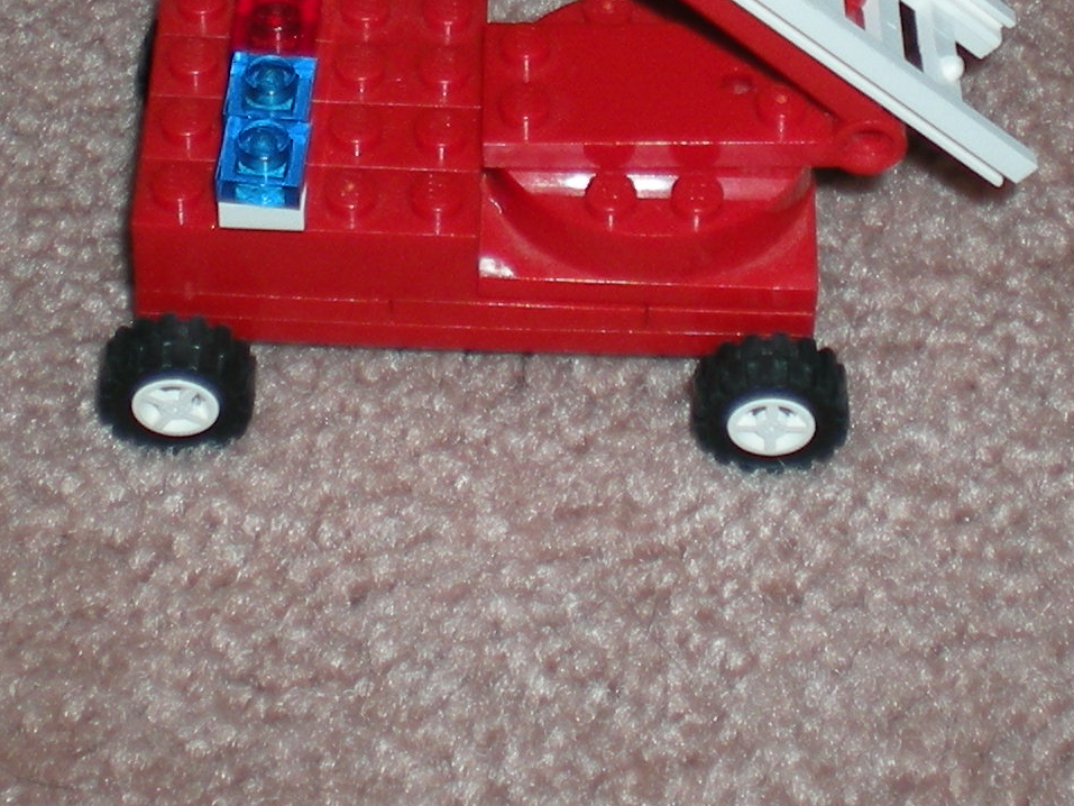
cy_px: -347
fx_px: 3786
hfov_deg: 16.1
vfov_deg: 11.7
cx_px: 532
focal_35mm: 122
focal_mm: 6.3
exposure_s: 1/60
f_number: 3.1
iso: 64
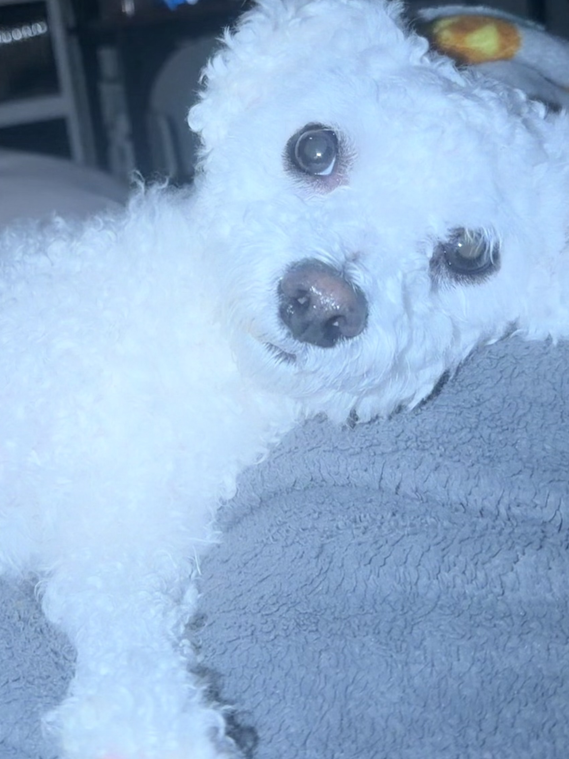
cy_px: 296
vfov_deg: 43.6
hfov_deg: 32.9
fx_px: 942
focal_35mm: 43
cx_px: 141
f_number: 1.78
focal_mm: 6.76
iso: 50
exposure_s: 1/4
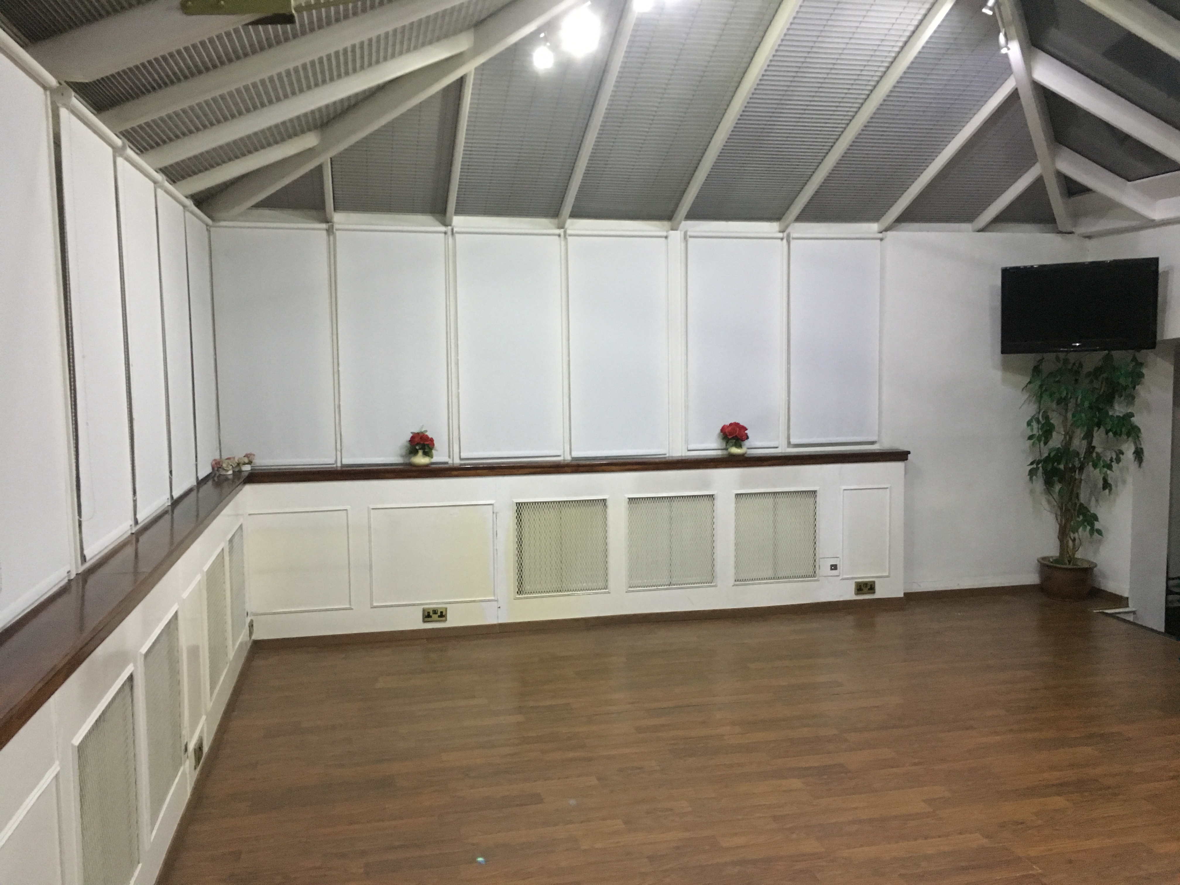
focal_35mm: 29
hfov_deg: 61.7
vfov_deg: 48.2
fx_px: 989
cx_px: 590
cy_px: 442
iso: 400
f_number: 2.2
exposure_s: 1/17
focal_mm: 4.15
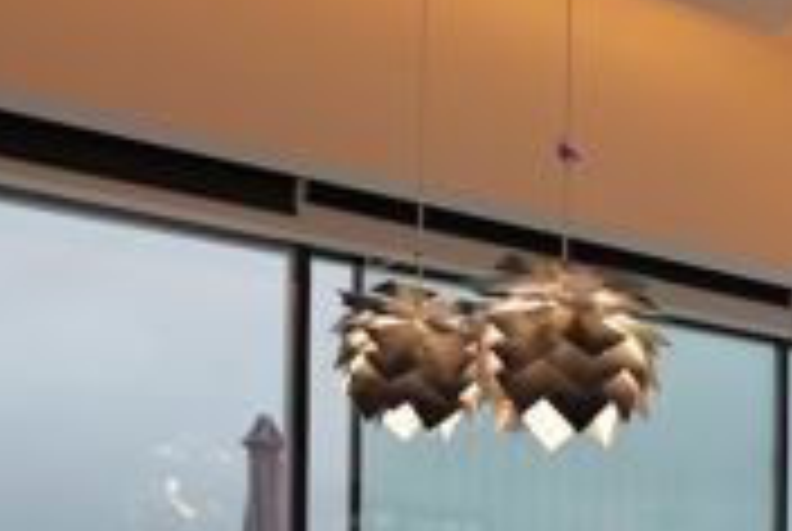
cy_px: 662
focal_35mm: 56
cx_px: 893
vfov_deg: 22.2
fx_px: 1234
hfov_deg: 31.2
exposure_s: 1/100
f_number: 4
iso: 500
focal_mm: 14
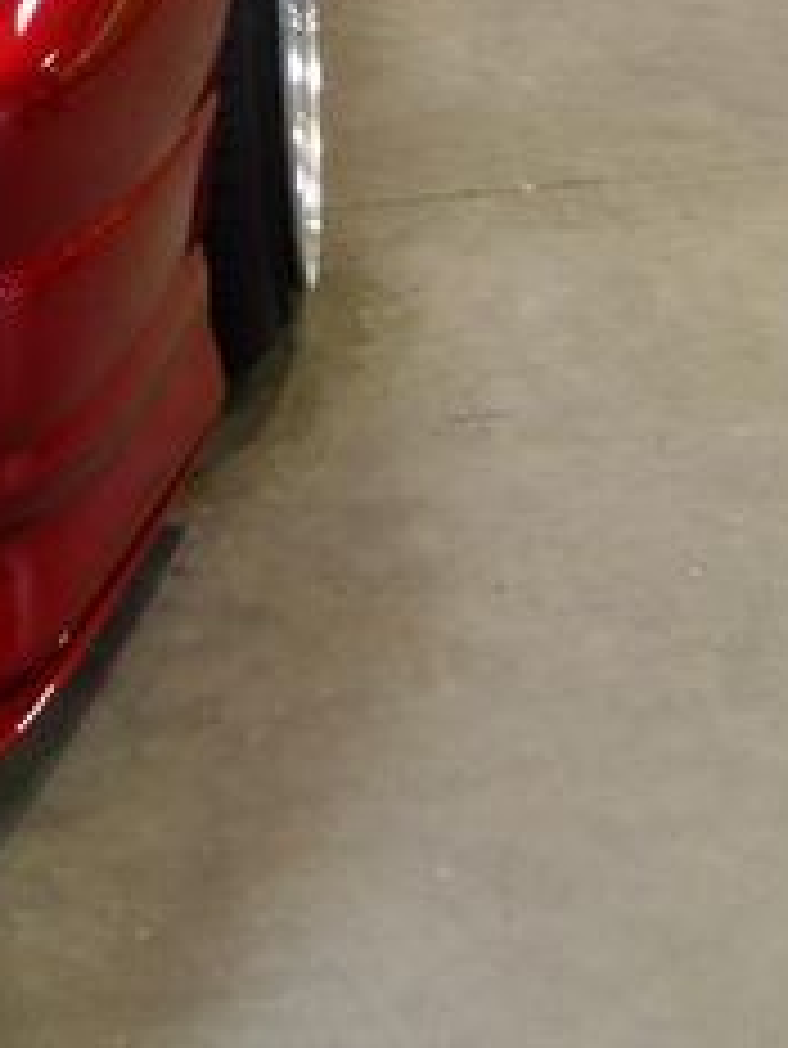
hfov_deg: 18.2
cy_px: -247
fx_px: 2335
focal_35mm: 77
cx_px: -158
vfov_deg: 23.0
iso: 200
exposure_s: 1/8
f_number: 2.8
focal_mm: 6
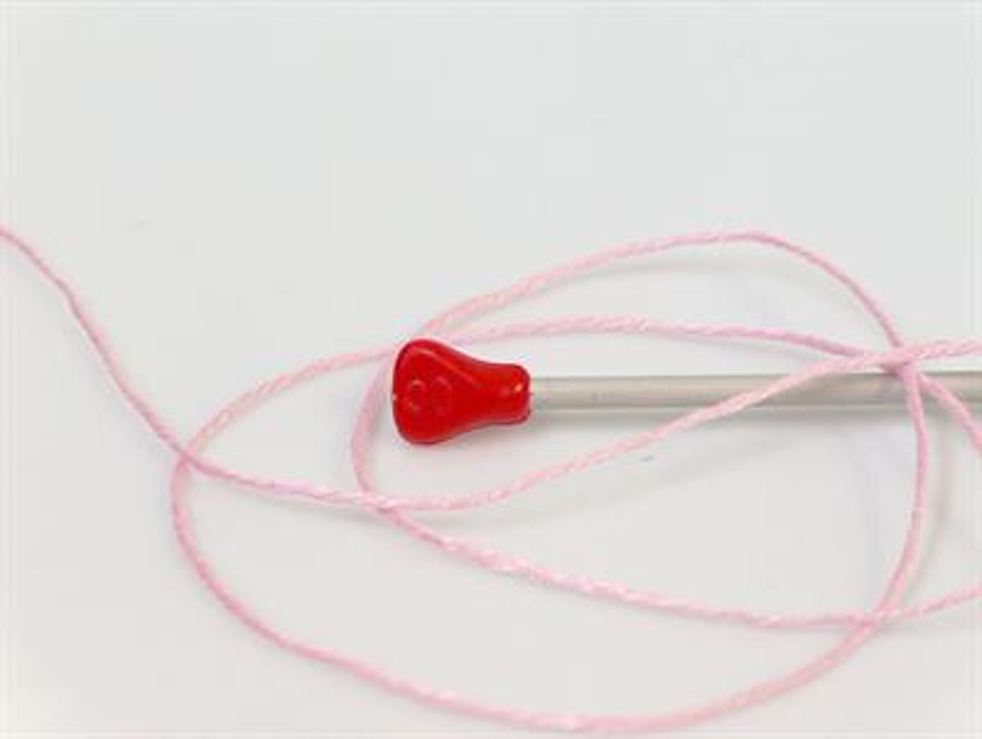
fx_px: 3295
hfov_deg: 17.0
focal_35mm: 116
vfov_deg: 12.8
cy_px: 370
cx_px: 491
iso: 200
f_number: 3
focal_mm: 23.76
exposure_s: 1/40.5
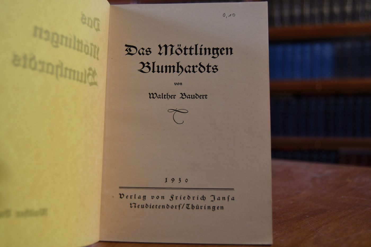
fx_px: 402
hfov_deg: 49.6
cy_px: 124
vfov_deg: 34.2
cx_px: 186
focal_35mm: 39
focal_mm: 26
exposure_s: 1/200
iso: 800
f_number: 4
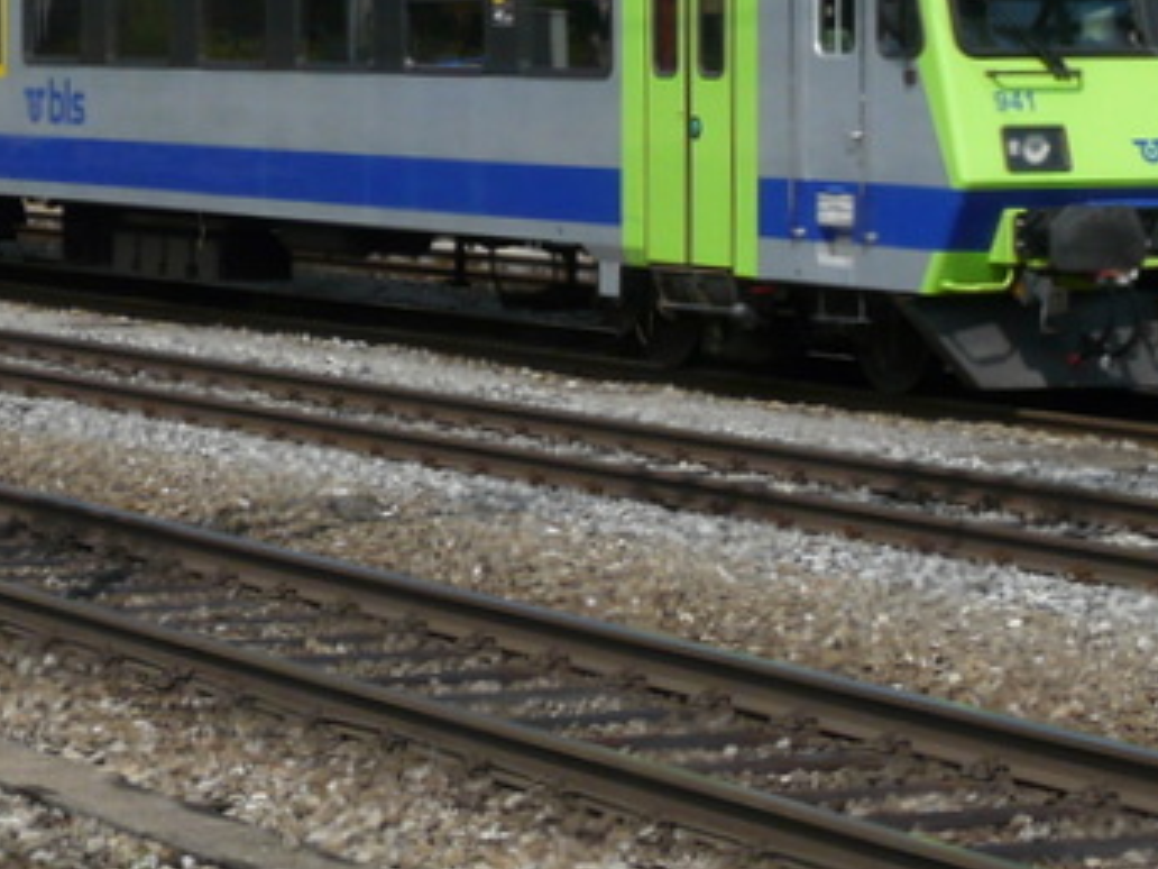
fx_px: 5051
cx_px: 252
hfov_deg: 13.0
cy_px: 37
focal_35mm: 151
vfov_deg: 9.8
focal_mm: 8.5
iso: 100
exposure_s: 1/500
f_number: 6.3
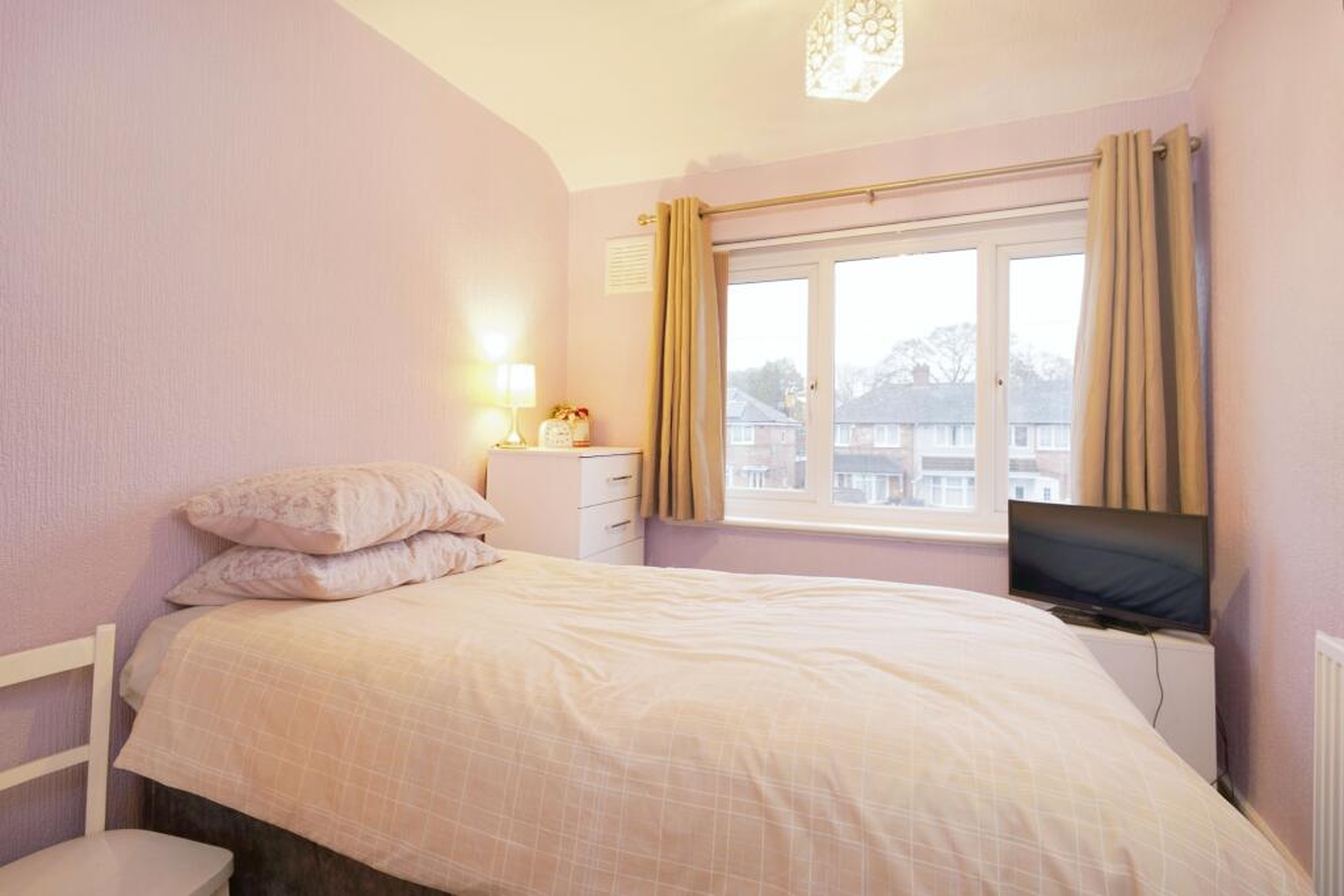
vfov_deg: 73.8
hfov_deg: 96.7
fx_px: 597
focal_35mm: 16
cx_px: 672
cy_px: 448
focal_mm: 16
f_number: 8
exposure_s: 1/1.25
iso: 125
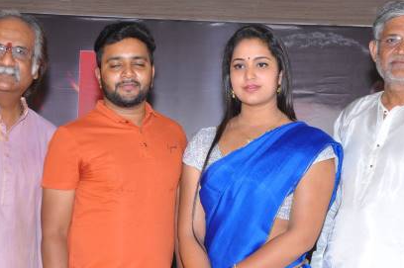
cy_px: 168
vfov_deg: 13.4
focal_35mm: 102
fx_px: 1143
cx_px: 196
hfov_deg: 20.0
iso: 640
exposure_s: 1/125
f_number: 7.1
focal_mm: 42
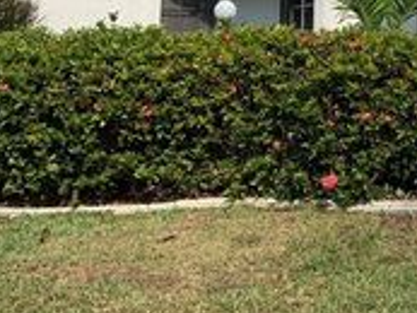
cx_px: 516
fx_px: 904
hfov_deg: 23.5
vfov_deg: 18.5
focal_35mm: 75
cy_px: -73
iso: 25
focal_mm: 4.25
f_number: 1.8
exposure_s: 1/4902
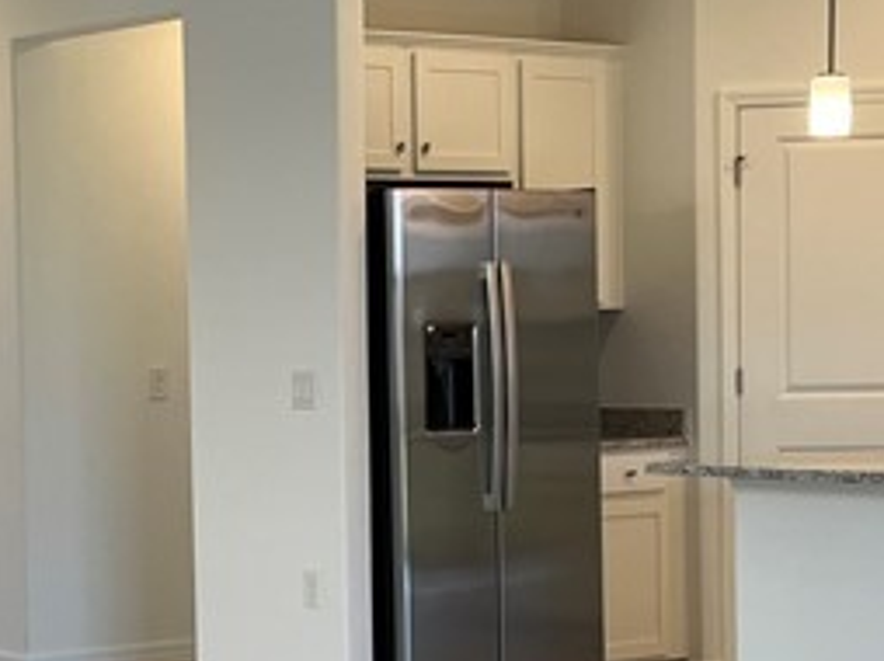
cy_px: 477
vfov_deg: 14.0
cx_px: 247
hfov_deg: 18.6
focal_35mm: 105
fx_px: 2679
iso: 64
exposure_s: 1/120
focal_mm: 5.1
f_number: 1.6
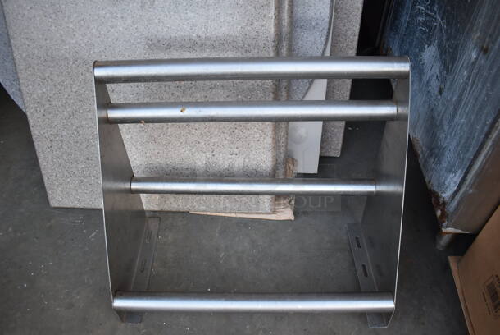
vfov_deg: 48.0
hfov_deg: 67.3
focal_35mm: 27
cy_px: 168
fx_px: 375
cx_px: 250
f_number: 3.5
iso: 640
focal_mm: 18
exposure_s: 1/250
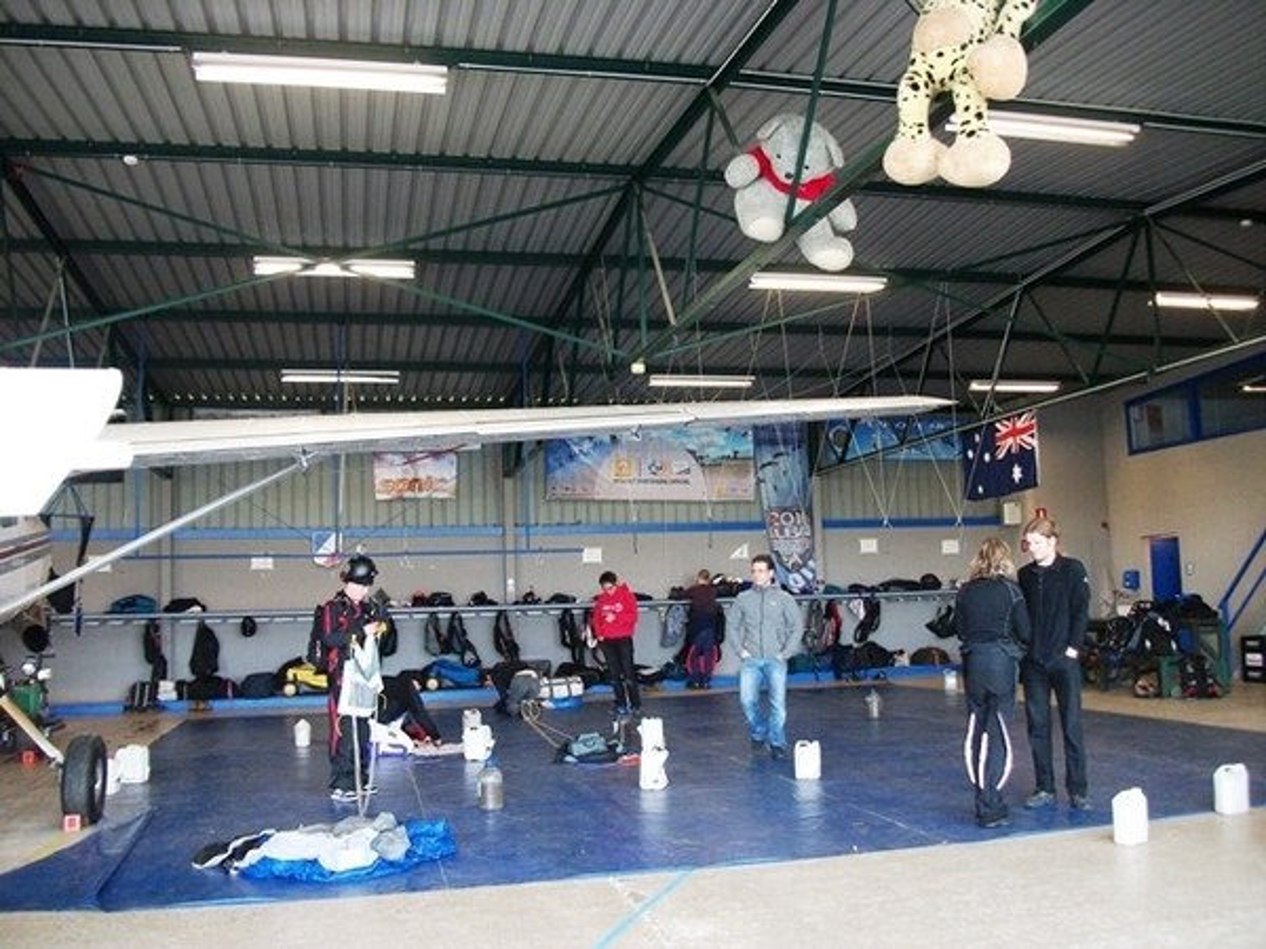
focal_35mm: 32
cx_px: 633
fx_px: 1170
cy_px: 474
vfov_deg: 44.2
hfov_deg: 56.8
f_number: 2.9
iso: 216
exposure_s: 1/60
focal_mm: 5.7
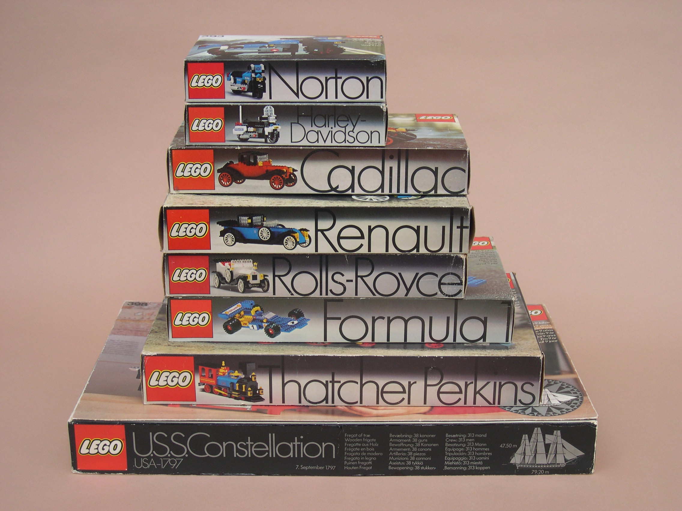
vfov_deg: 25.7
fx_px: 1123
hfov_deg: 33.8
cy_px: 256
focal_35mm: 57
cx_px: 341
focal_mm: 12.2
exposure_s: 1/384
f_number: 3.4
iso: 100
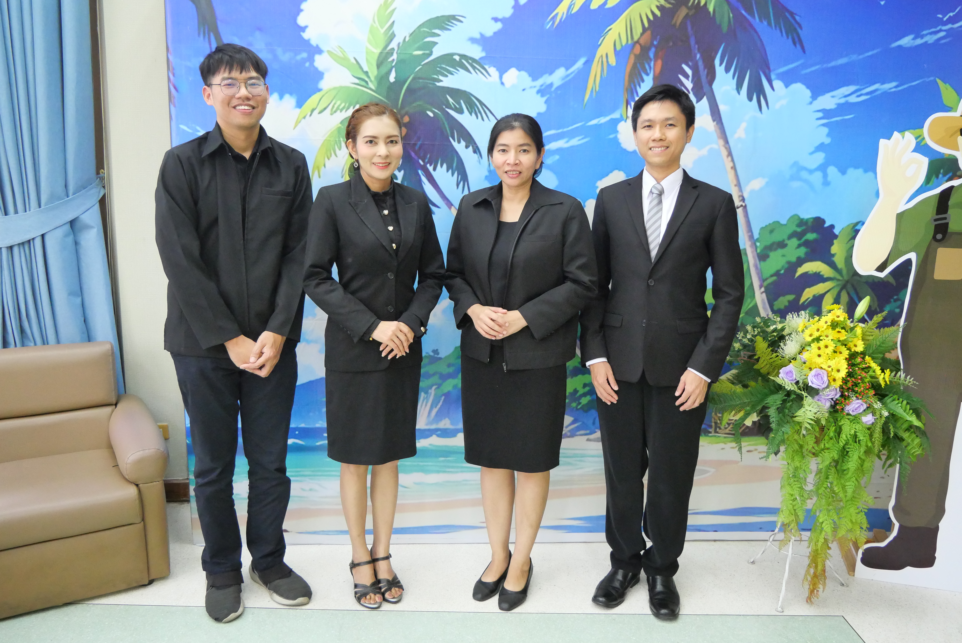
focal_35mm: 29
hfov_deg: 63.6
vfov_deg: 45.0
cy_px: 322
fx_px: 775
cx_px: 481
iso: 3200
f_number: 4
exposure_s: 1/125
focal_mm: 14
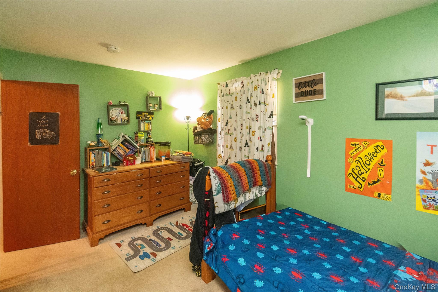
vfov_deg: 77.3
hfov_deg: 100.4
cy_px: 146
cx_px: 219
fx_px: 182
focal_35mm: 15
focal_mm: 10
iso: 11400
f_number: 5.6
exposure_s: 1/60
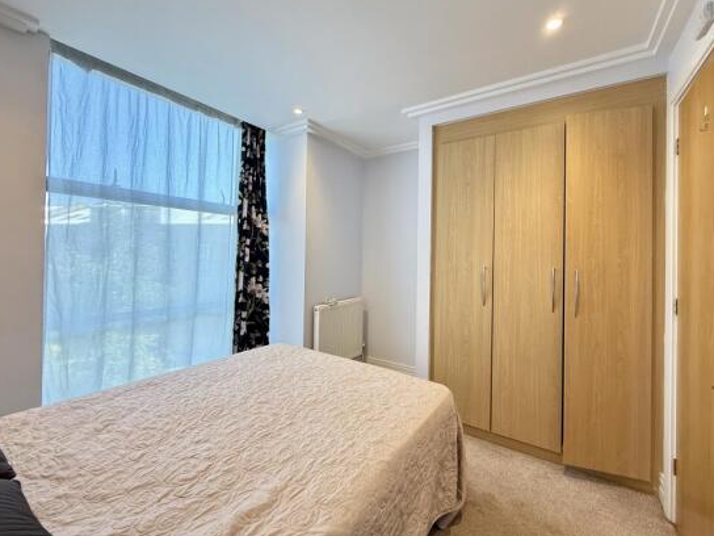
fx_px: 309
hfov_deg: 98.1
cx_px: 369
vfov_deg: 81.7
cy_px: 253
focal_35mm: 15
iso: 400
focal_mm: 2.22
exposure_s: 1/100
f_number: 2.2
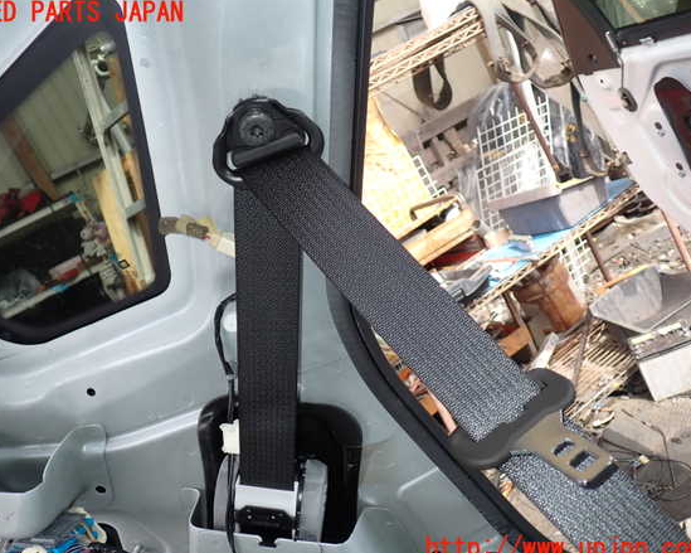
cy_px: 281
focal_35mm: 32
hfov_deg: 55.7
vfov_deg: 45.8
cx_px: 332
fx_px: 654
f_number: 6.3
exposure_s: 1/30
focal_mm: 5.4
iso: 100
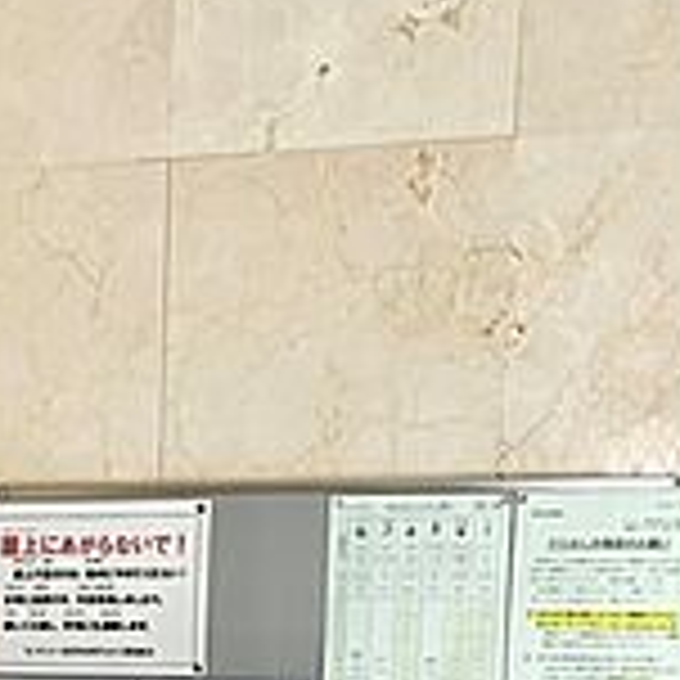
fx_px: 2334
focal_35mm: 105
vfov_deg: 15.3
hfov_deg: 15.8
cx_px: -194
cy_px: 1018
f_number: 1.8
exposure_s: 1/50
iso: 40
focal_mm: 3.99
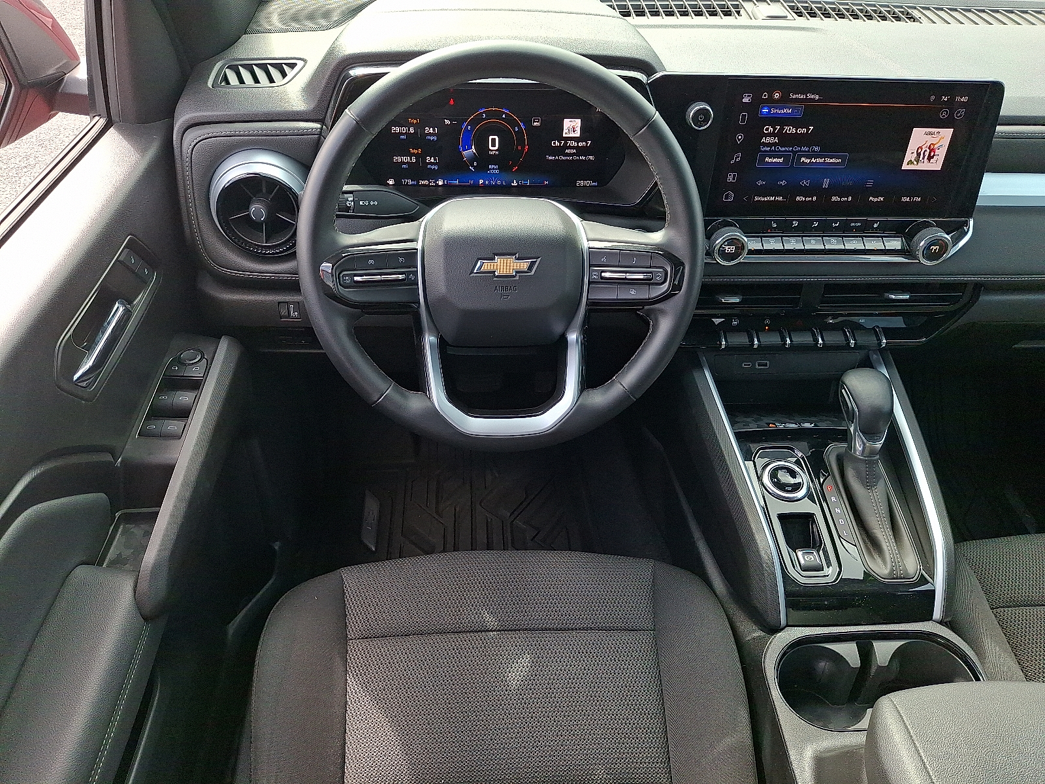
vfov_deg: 54.9
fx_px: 755
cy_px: 392
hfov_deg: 69.4
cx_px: 522
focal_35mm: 25
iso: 30
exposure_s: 1/278
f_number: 1.8
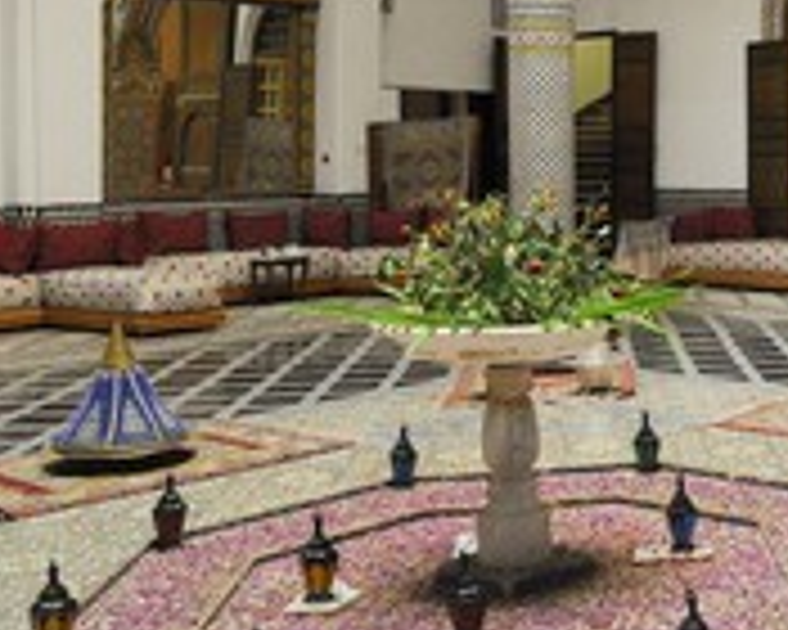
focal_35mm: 54
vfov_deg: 27.8
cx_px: 910
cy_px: 180
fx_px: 1259
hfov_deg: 30.3
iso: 800
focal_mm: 24
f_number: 5
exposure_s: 1/15
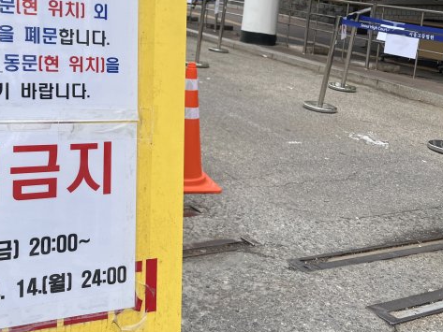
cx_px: 140
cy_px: 94
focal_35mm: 44
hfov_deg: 42.2
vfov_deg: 32.4
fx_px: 563
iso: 50
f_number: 1.6
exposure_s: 1/1372
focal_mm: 5.1
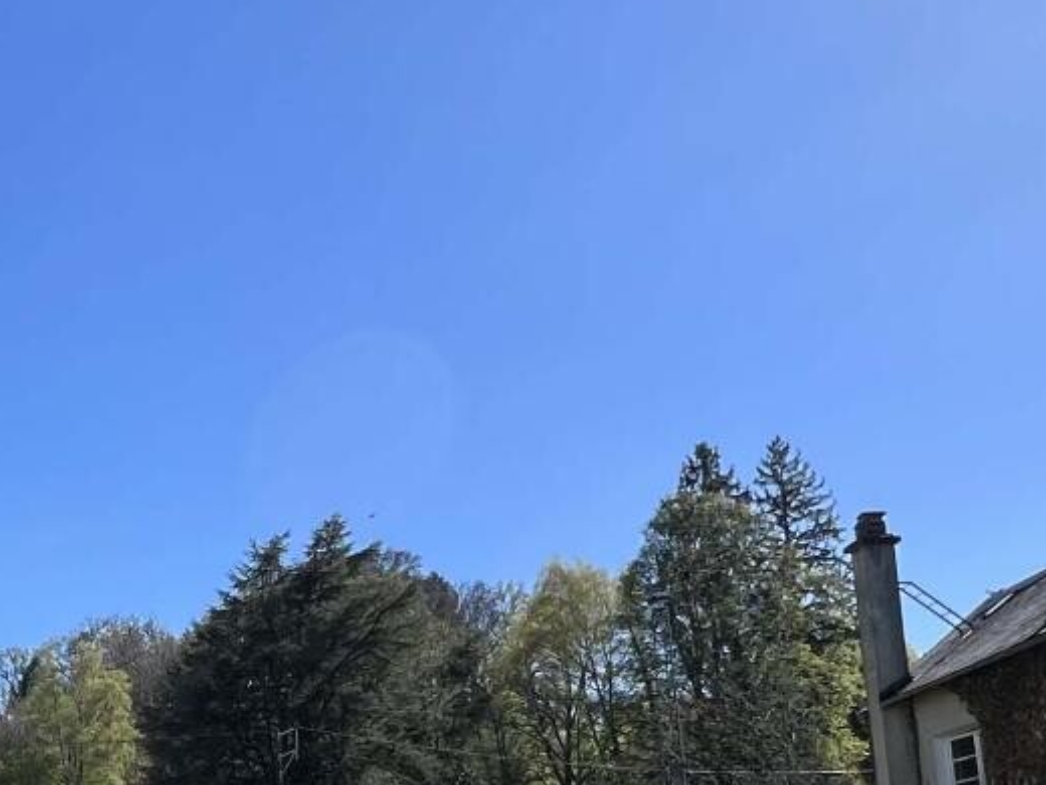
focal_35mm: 48
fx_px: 1450
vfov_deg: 28.5
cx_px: -12
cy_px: 773
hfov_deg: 35.6
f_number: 1.8
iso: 32
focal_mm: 1.57
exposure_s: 1/1107
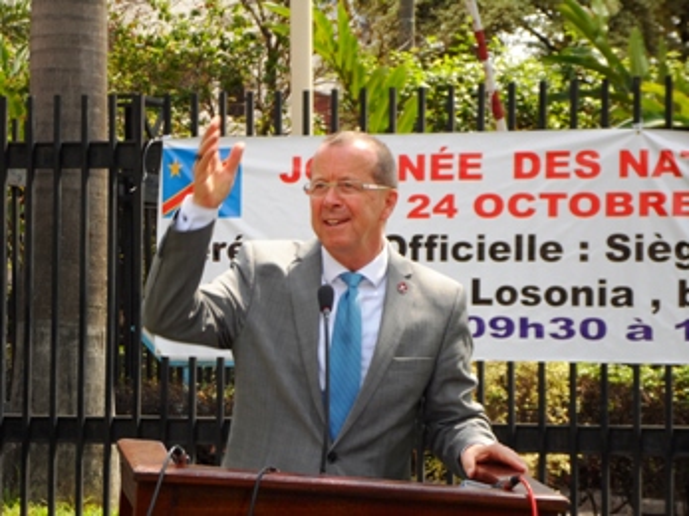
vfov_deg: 11.9
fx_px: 2487
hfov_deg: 15.8
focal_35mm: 125
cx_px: 344
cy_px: 258
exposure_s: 1/125
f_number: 6.3
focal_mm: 22.5
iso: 80
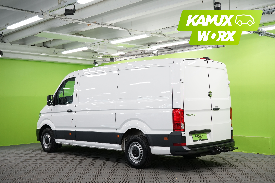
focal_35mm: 44
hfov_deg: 44.5
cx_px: 138
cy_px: 92
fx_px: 336
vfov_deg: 30.5
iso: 800
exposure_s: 1/50
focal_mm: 44
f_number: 7.1
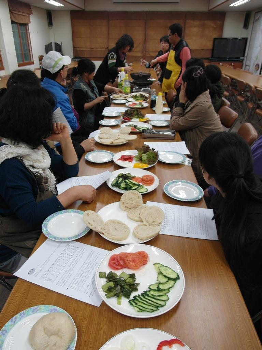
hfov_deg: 56.8
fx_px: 242
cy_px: 175
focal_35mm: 24
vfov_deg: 71.6
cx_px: 131
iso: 100
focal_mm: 5.2
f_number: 2.5
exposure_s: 1/45
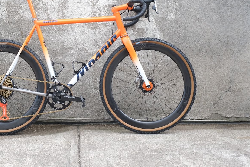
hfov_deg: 43.0
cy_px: 60
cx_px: 84
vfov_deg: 29.7
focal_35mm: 45
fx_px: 312
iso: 160
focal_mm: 22.3
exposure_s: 1/30
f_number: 10
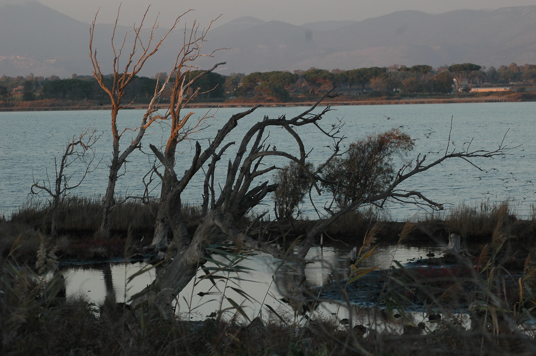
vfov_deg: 9.6
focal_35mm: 142
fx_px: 2119
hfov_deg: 14.4
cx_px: 268
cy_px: 178
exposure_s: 1/125
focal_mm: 95
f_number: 5.6
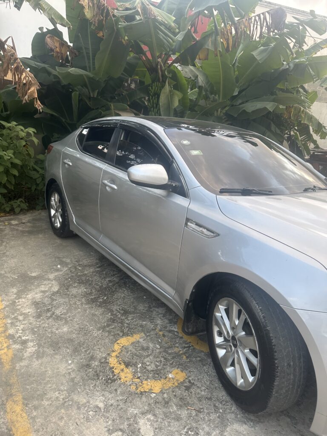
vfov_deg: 71.6
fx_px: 302
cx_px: 164
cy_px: 218
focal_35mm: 24
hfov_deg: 56.8
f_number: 1.78
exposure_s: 1/121
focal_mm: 6.86
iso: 125
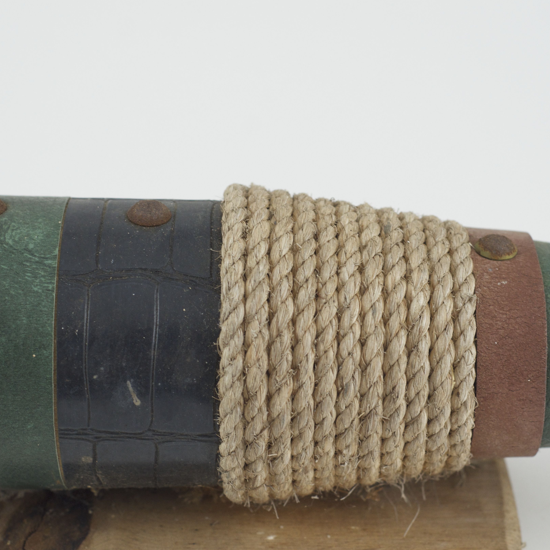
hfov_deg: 17.9
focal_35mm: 97
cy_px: 276
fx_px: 1744
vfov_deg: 17.9
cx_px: 293
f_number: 4.5
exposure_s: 1/125
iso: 500
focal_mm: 50
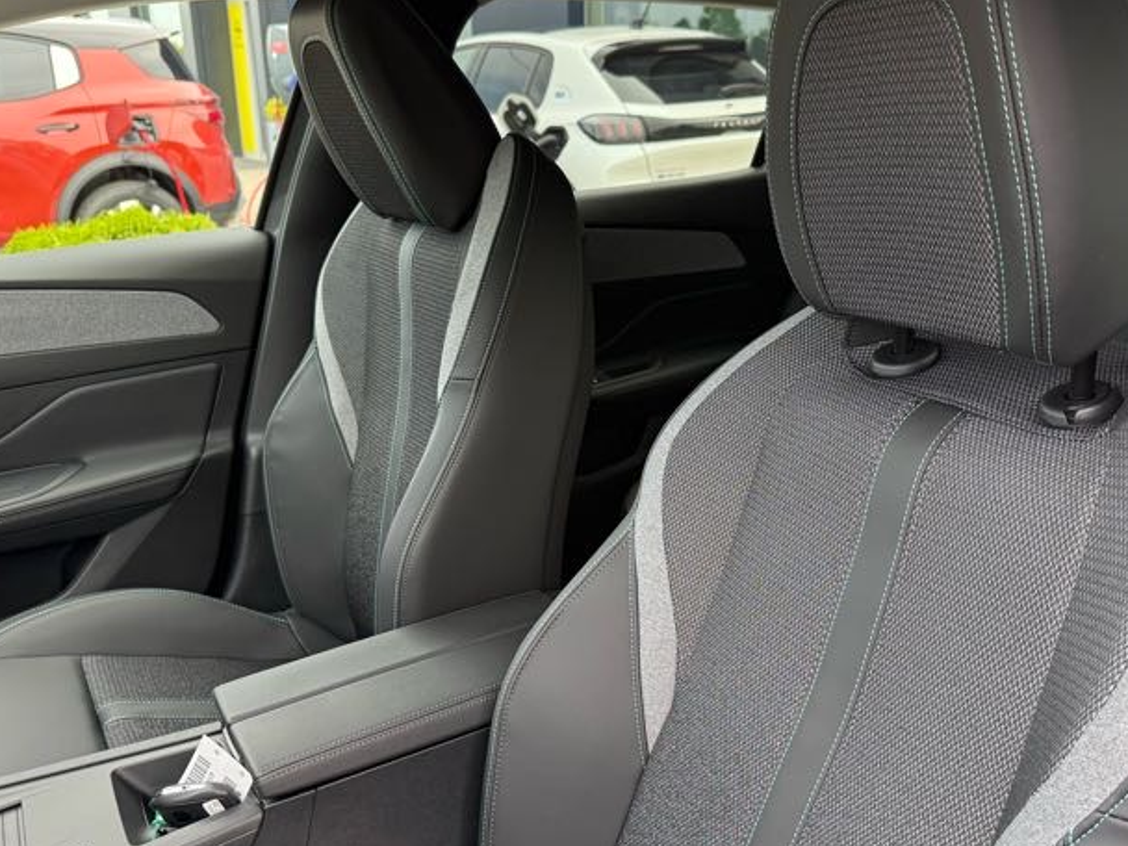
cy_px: 457
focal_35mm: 33
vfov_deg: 42.9
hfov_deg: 55.3
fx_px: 1075
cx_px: 588
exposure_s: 1/227
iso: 125
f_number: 1.78
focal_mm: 6.76
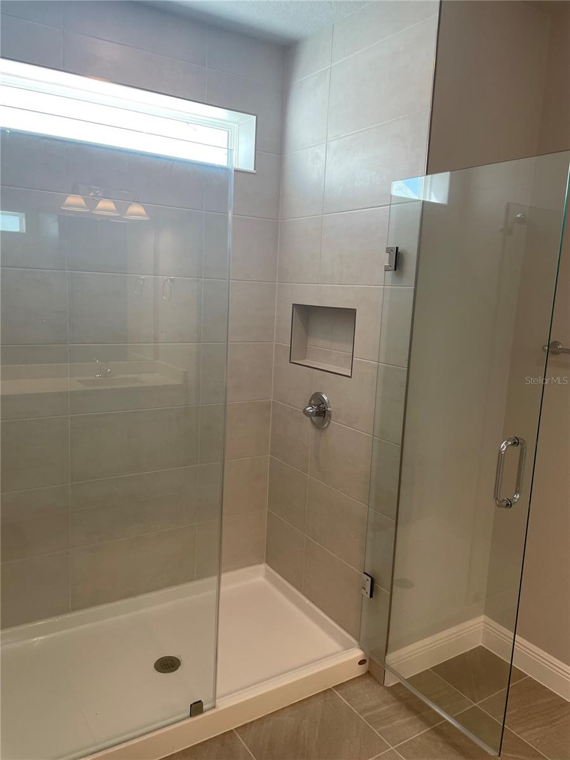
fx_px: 571
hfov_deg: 53.1
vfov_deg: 67.3
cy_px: 380
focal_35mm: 26
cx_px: 285
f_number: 1.6
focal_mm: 4.2
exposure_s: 1/120
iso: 50
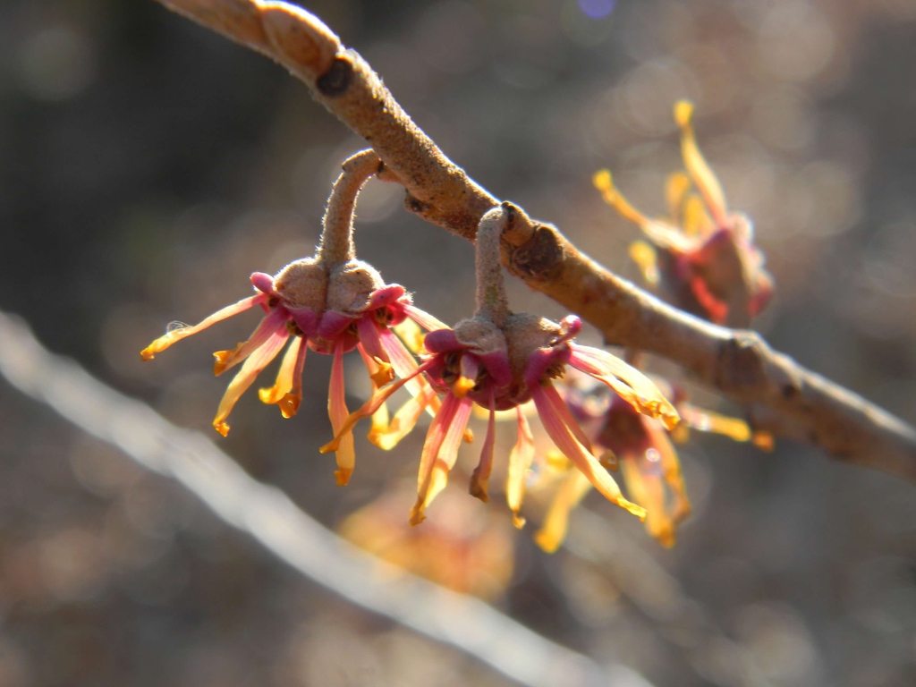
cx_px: 458
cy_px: 344
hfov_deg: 31.2
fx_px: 1641
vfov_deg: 23.7
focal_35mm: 62
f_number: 4.5
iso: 81
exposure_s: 1/124
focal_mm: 15.1
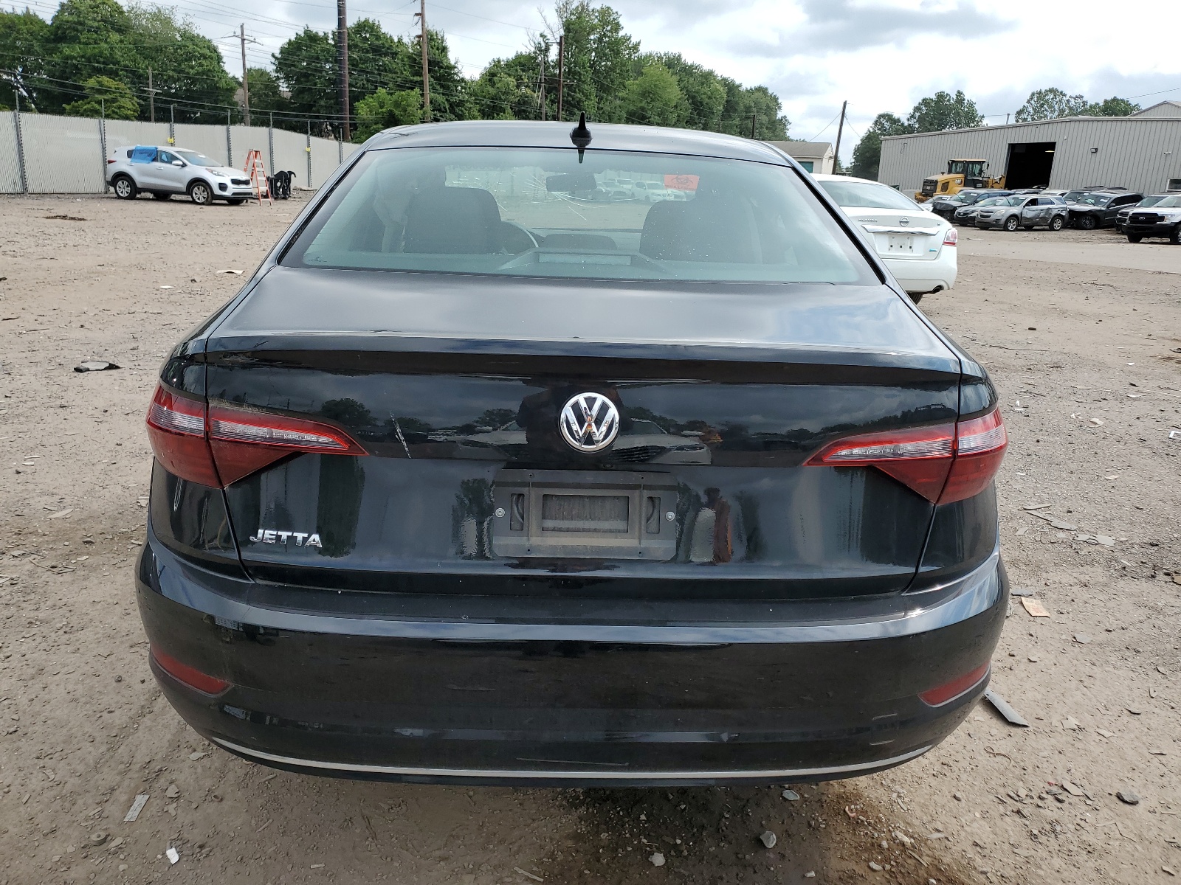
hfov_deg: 67.3
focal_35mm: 26
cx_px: 590
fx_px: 887
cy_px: 442
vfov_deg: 53.1
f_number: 1.5
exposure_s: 1/2000
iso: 50
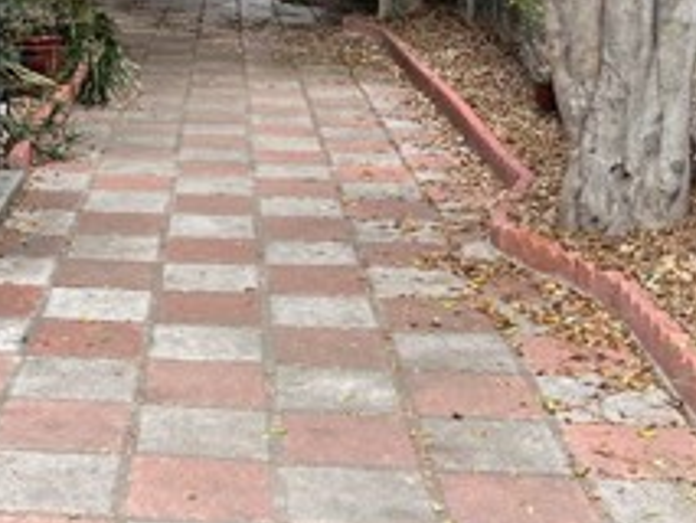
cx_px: 78
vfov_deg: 18.5
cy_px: 10
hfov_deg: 24.3
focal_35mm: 78
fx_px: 1569
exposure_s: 1/121
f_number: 1.5
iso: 50
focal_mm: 5.7
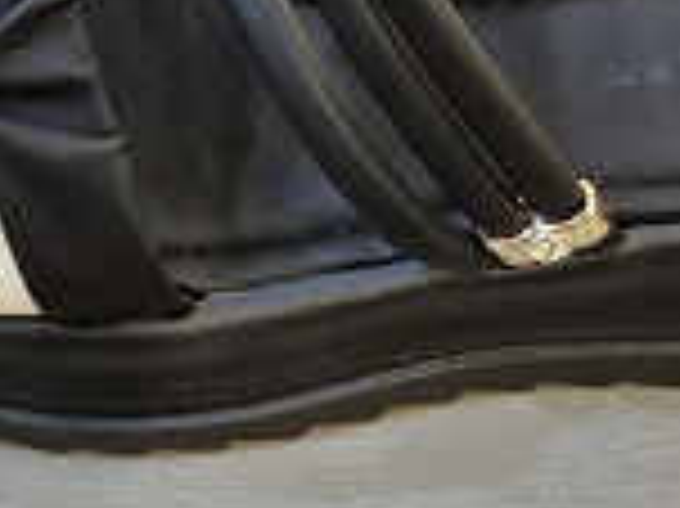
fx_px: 1433
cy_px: 108
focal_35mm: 73
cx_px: 284
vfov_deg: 19.9
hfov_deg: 26.7
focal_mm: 5.4
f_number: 1.8
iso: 1000
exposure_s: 1/120
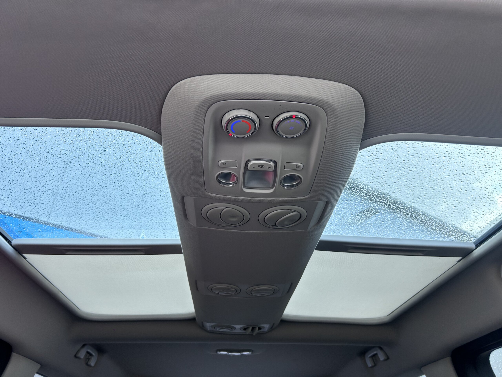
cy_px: 188
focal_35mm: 26
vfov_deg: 53.1
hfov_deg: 67.3
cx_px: 251
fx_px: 377
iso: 80
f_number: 1.5
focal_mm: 5.7
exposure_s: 1/121
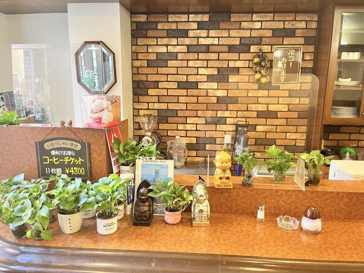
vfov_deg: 53.1
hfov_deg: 67.3
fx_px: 273
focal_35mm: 26
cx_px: 182
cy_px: 136
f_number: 1.6
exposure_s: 1/60
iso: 250
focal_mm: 5.1
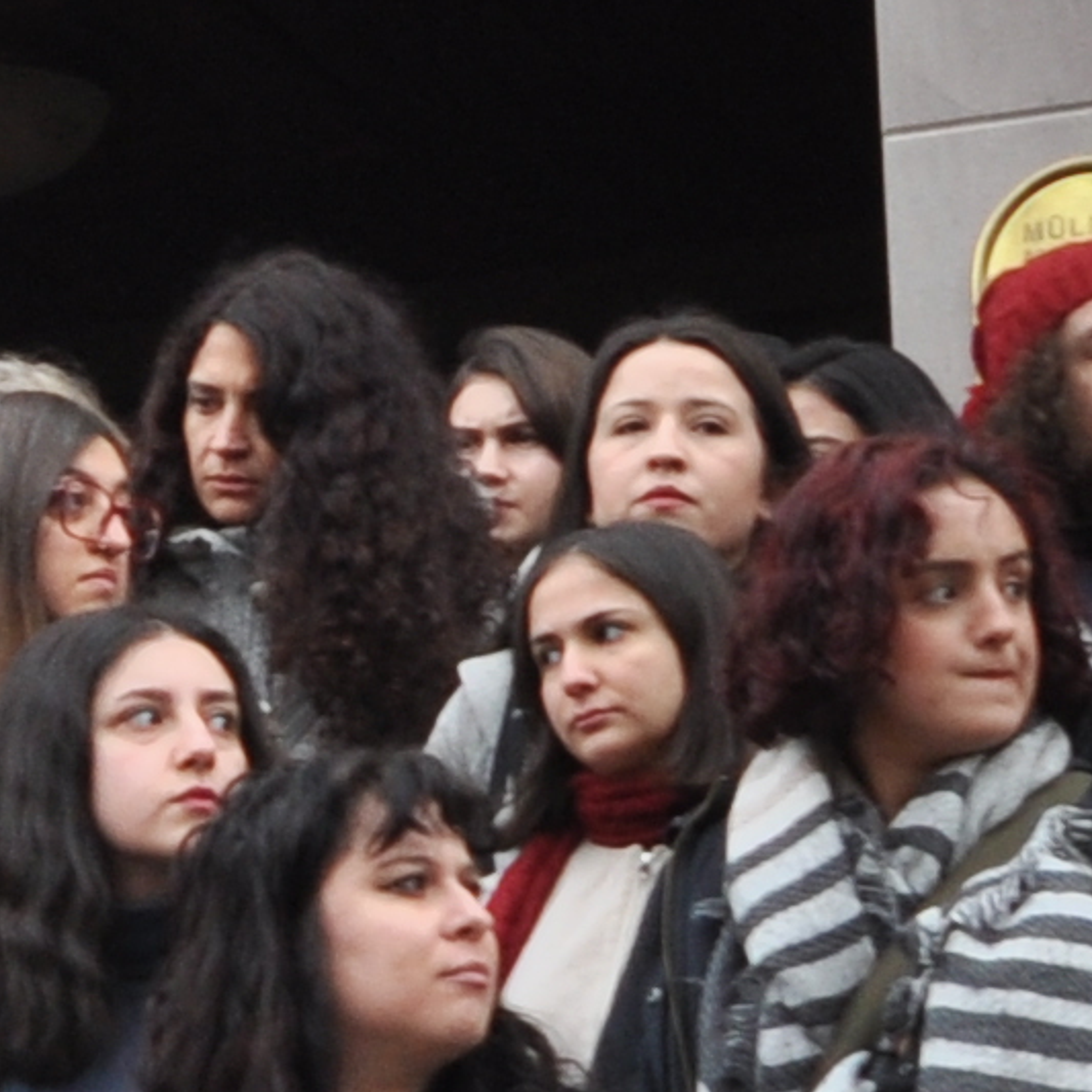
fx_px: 8780
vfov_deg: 7.0
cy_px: 1448
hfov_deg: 6.8
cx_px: -1483
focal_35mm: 246
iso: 320
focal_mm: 24
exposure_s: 1/640
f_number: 4.5
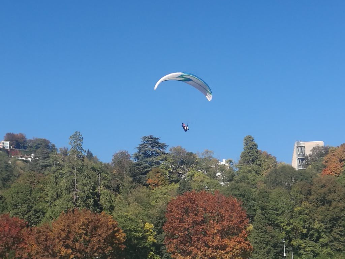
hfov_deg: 65.3
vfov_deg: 51.4
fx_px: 269
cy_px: 130
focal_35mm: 27
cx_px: 172
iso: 50
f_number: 2
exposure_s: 1/1049
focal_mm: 4.04
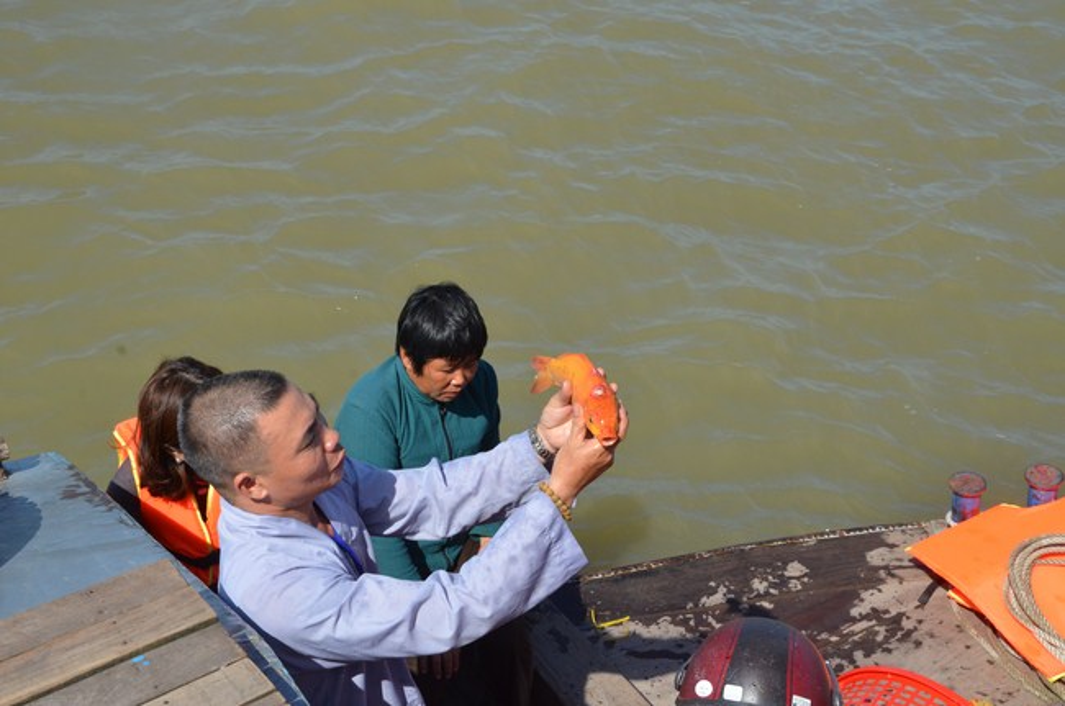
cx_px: 532
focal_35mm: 52
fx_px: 1550
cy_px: 353
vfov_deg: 25.7
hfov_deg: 37.9
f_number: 13
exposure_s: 1/640
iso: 640
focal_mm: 35
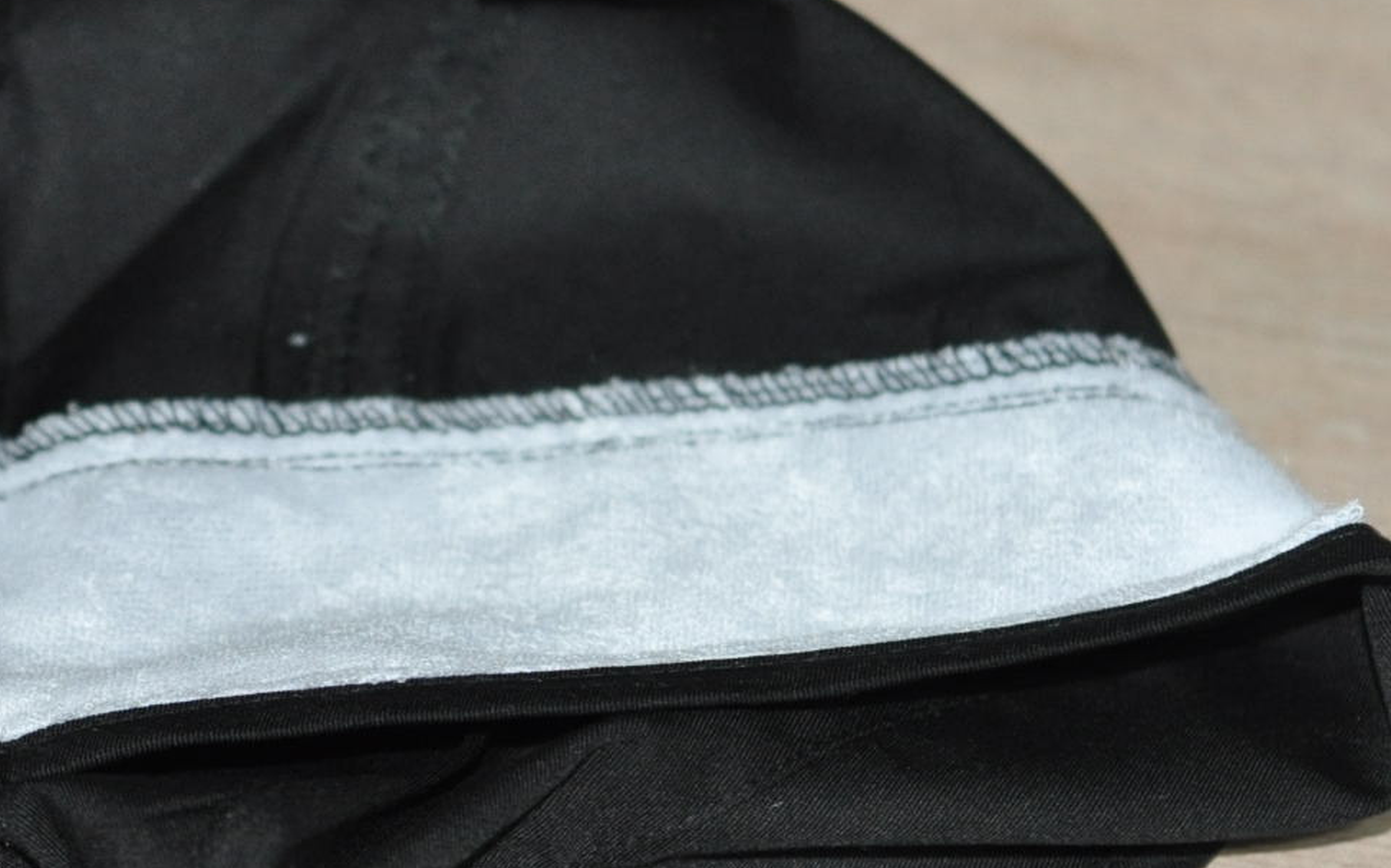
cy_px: 506
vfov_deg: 7.8
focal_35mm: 169
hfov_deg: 12.2
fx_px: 6405
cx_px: -100
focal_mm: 50
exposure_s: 1/60
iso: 800
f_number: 2.8
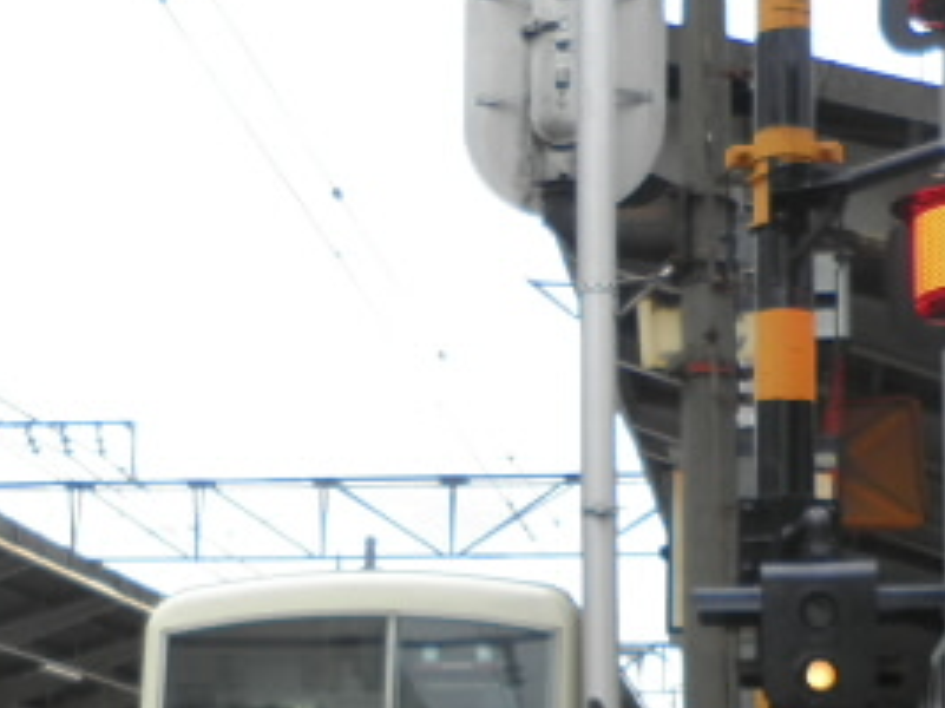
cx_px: 386
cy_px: 726
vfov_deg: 17.7
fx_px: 2210
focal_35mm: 81
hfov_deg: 24.1
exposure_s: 1/160
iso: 64
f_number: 3.2
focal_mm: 4.9
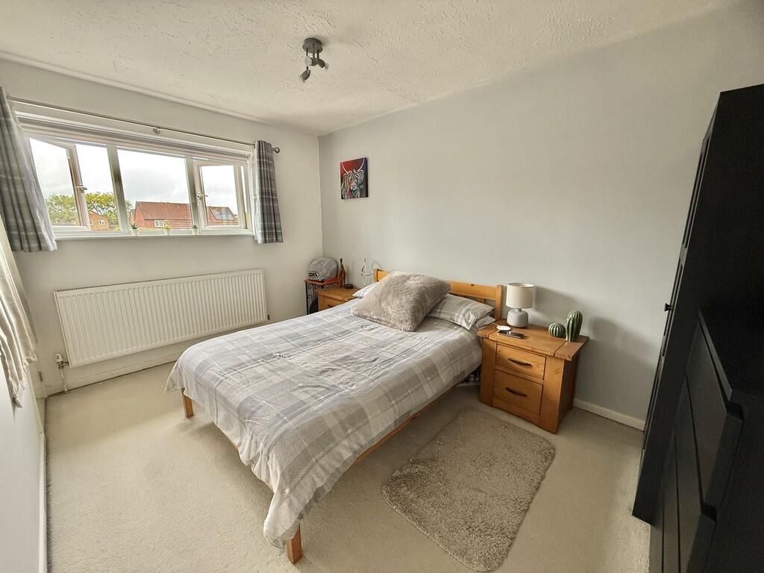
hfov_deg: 102.1
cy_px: 286
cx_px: 382
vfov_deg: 85.7
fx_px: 309
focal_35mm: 14
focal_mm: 2.22
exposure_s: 1/99
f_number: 2.2
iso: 200
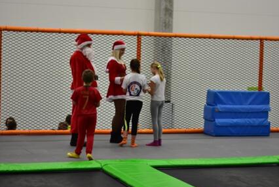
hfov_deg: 23.1
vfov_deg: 15.6
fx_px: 683
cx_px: 153
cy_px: 96
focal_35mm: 88
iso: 1250
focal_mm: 50
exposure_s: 1/500
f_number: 1.8
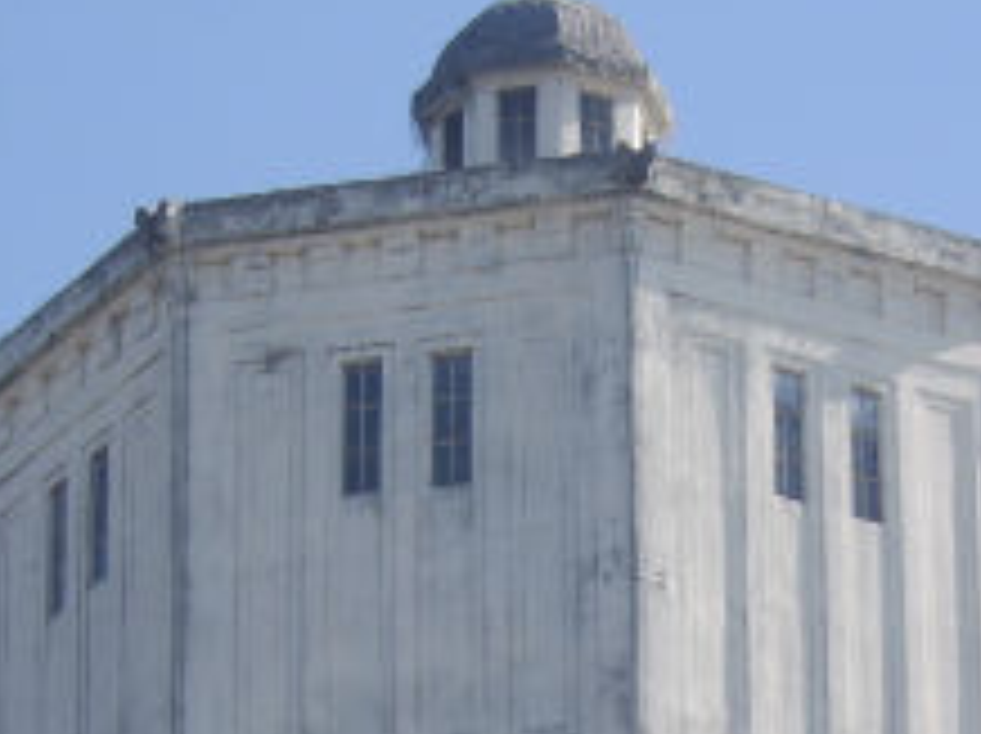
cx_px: 680
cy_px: 883
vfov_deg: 6.1
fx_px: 6794
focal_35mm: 240
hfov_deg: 8.3
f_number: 9.5
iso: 71
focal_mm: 22.74
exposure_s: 1/125
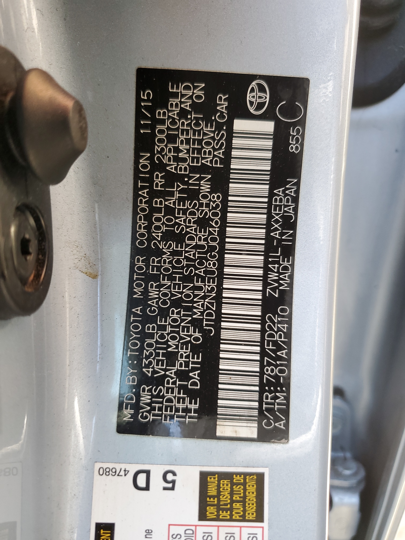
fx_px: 406
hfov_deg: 53.1
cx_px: 202
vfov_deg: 67.3
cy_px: 270
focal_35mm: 26
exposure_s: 1/60.2
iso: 56
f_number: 1.5
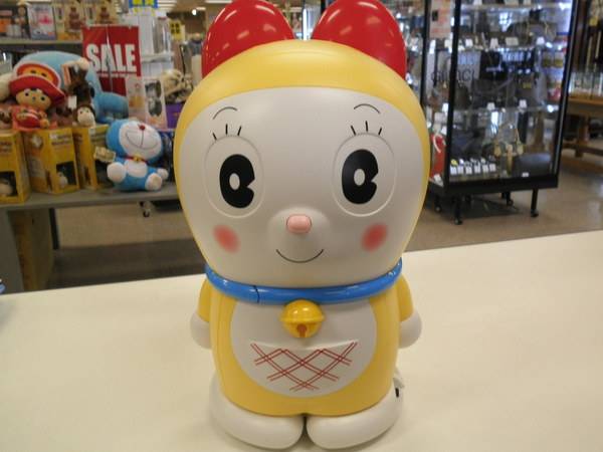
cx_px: 302
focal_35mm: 32
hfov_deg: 56.8
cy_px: 226
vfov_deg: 44.2
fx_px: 557
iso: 160
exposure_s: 1/25
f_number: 3.5
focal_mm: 5.8
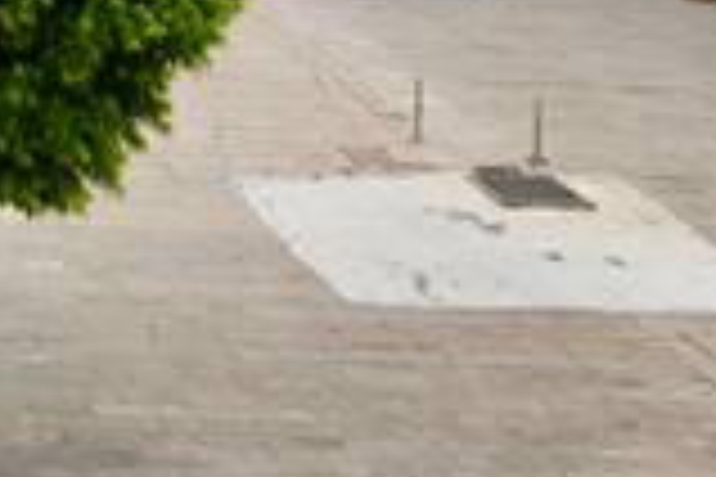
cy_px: -495
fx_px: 2168
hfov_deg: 14.9
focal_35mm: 109
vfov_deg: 11.3
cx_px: -766
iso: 100
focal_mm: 16
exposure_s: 1/400
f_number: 7.1
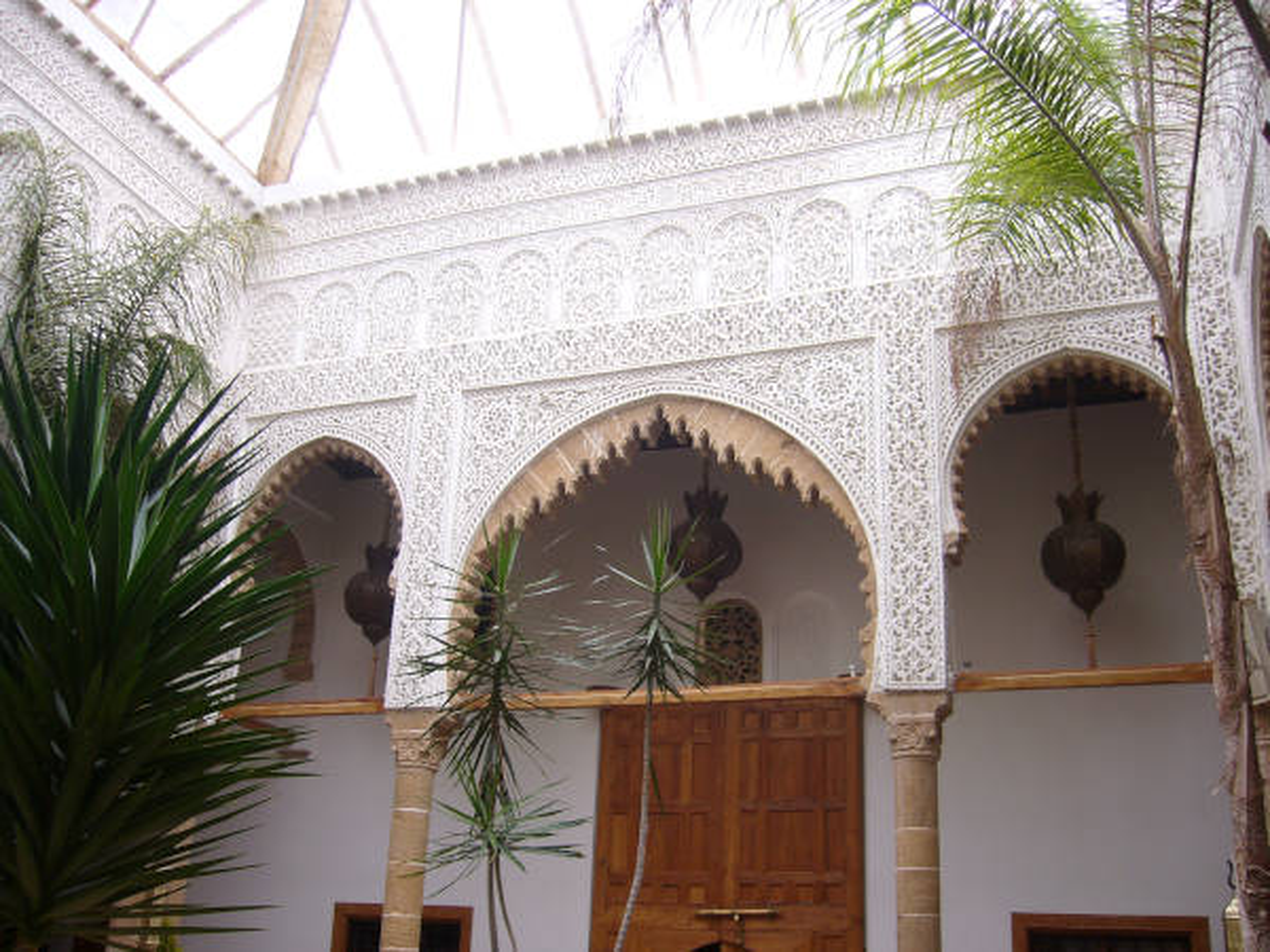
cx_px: 635
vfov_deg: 40.7
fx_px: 1284
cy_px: 476
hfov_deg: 52.6
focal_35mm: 35
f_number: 2.8
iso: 80
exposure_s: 1/250
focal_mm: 5.8
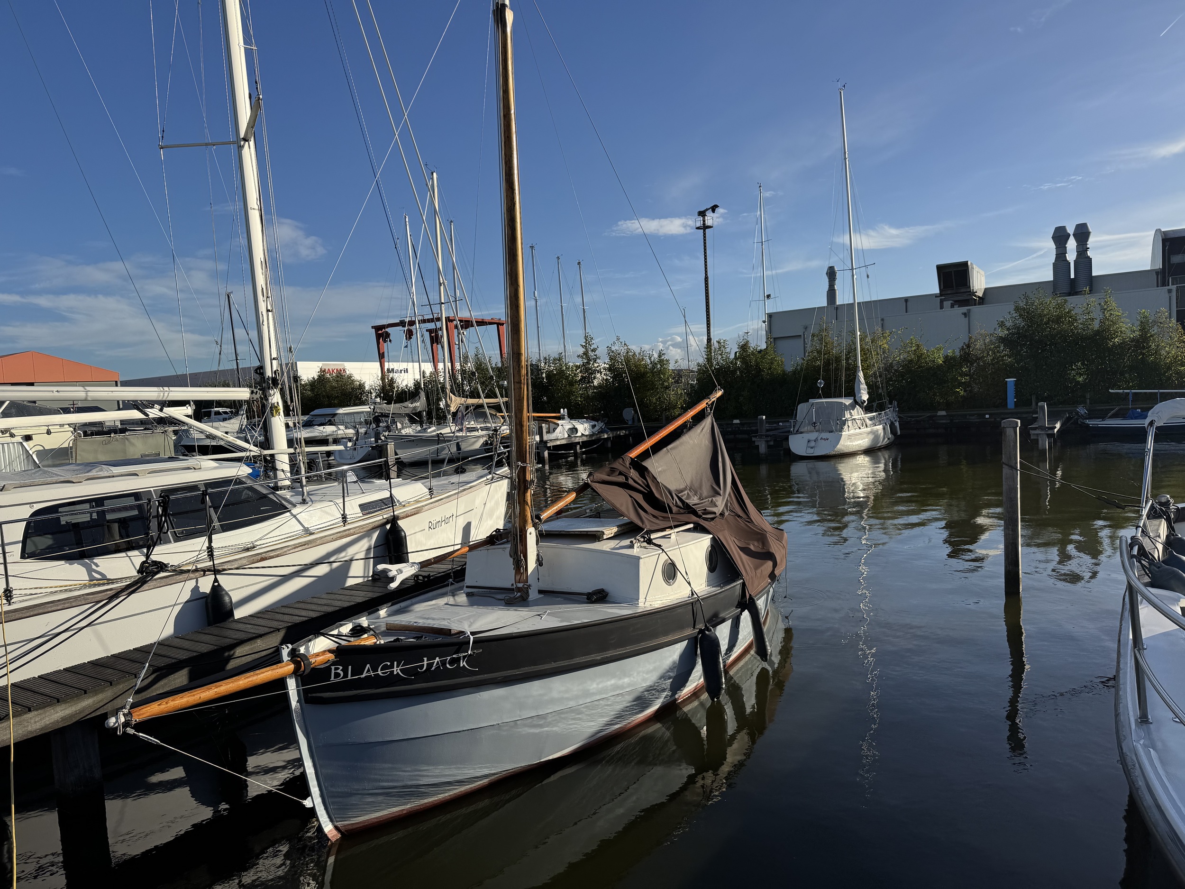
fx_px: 822
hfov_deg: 71.6
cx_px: 592
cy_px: 444
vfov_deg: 56.8
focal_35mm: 24
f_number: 1.78
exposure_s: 1/5814
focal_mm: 6.76
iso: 80
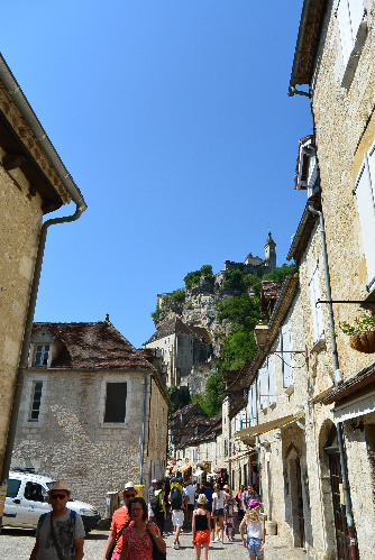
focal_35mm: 29
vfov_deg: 63.6
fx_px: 452
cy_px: 280
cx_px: 188
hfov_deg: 45.1
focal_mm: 11
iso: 100
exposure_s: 1/800
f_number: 5
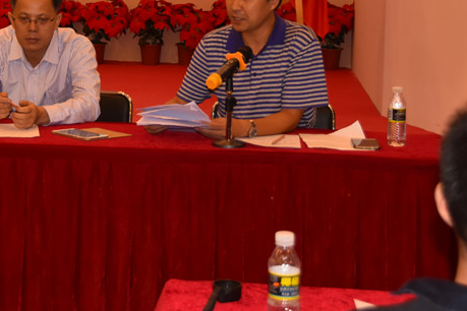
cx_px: 116
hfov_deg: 18.3
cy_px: -24
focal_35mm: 111
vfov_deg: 12.2
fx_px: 1440
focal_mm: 34
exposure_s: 1/60
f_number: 4.2
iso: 560
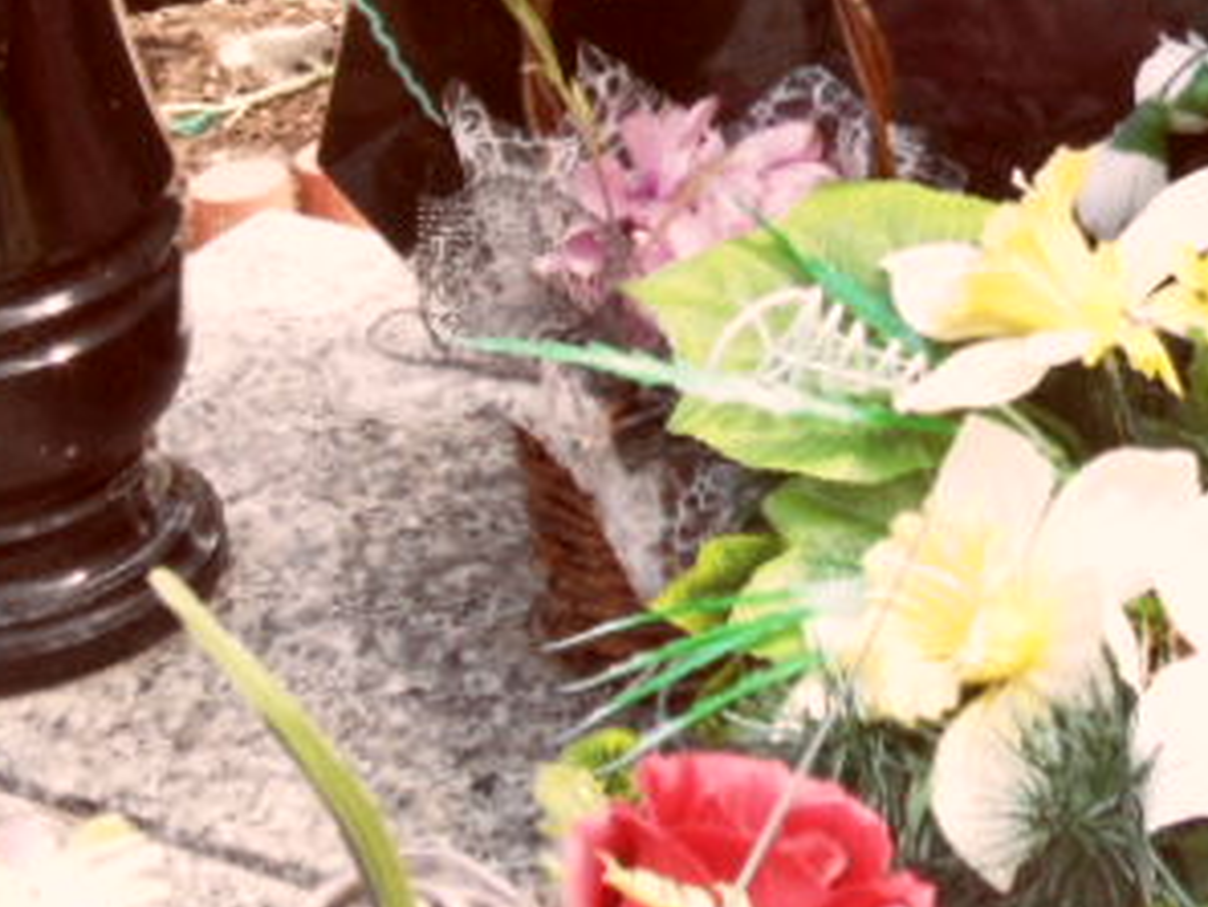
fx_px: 4818
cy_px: -378
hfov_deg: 14.0
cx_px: 1310
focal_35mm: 138
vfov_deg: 10.4
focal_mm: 6.5
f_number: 3.6
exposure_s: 1/250
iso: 80
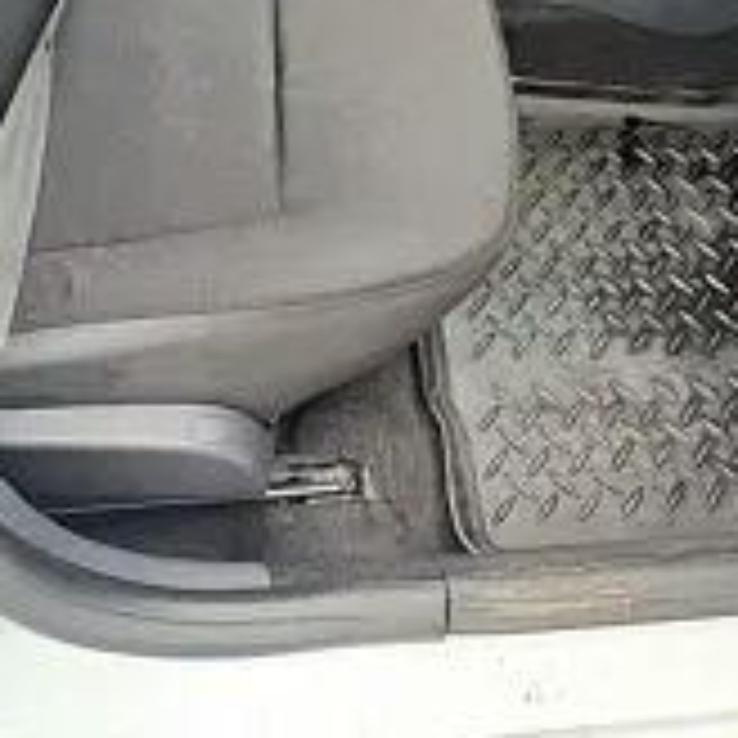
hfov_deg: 31.4
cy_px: -122
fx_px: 1303
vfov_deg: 28.1
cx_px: 495
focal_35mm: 54
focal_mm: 4.65
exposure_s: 1/100
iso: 80
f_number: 1.8
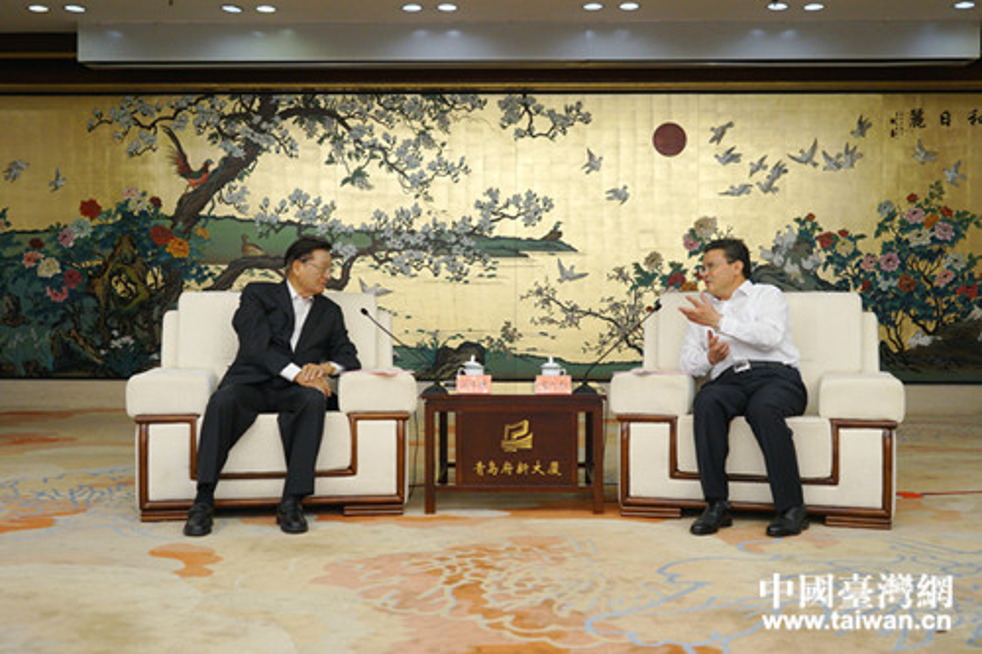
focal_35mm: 33
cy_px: 327
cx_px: 491
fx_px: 900
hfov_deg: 57.2
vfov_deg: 39.9
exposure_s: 1/160
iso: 1250
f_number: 4
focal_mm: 33
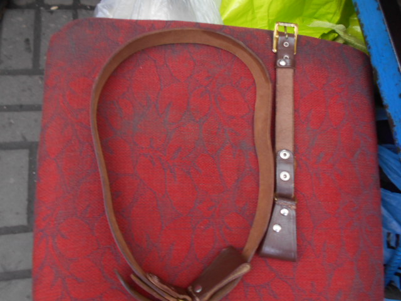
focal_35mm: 30
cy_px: 150
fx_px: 348
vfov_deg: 46.8
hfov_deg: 60.0
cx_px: 200
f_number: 3.4
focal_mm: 5.1
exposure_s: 1/30
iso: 160
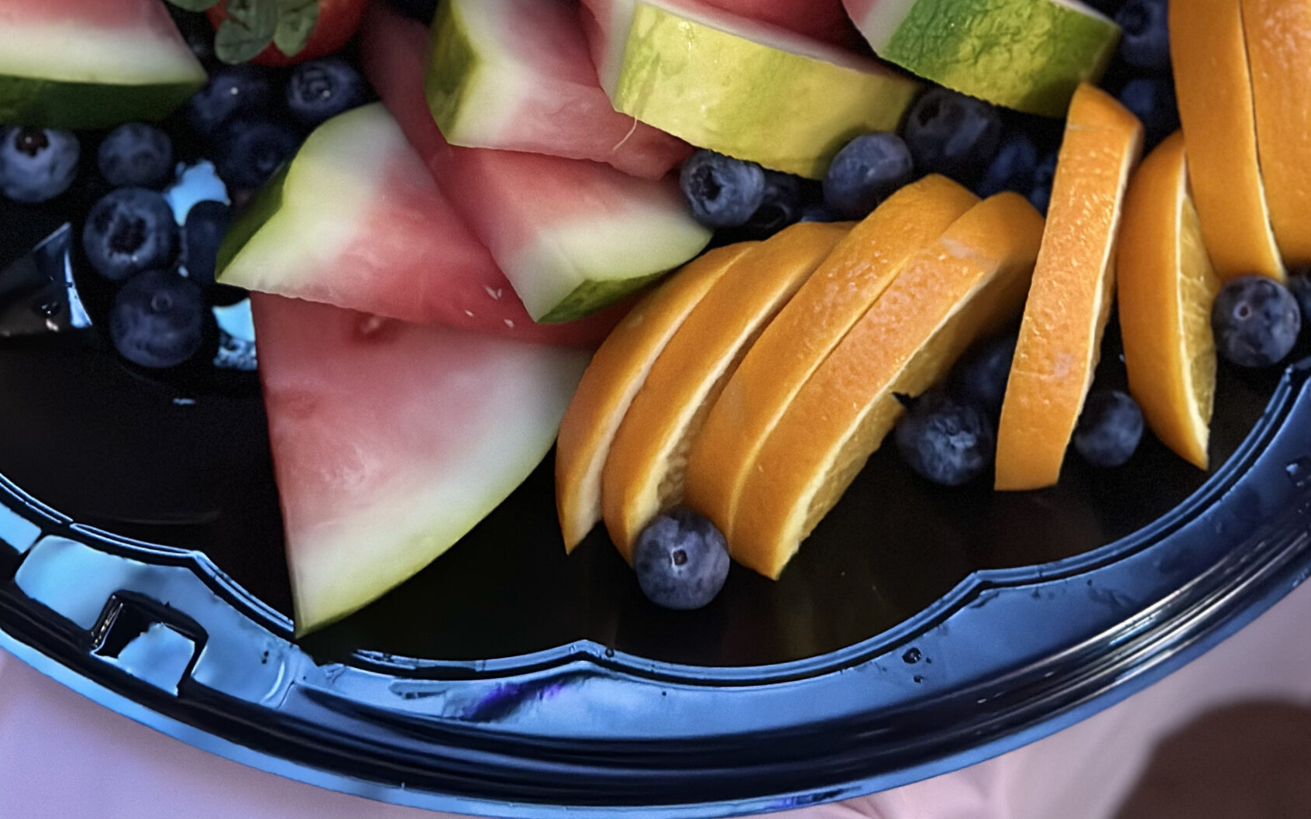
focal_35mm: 77
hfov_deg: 26.8
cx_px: 689
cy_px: -171
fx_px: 2751
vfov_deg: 16.2
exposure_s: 1/30
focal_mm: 6.86
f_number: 1.78
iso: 1000
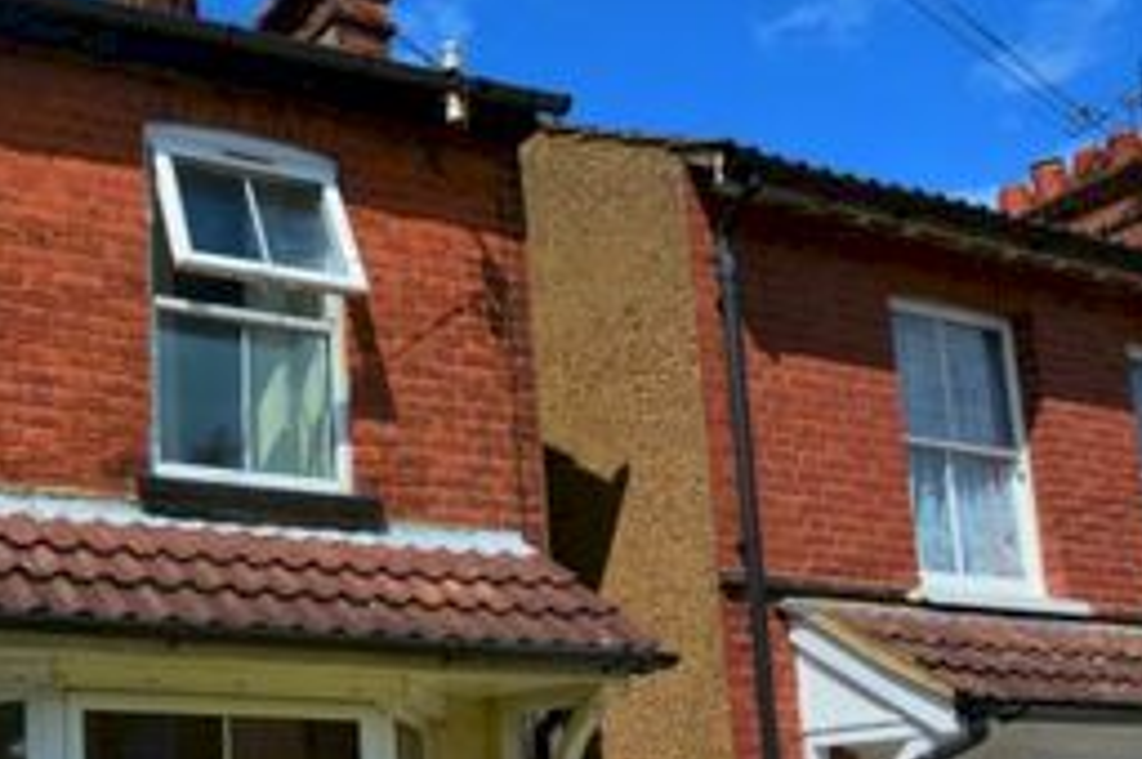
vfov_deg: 31.1
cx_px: 116
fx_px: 1299
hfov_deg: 43.4
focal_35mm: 41
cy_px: 679
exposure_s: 1/500
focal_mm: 10
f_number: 11
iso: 250
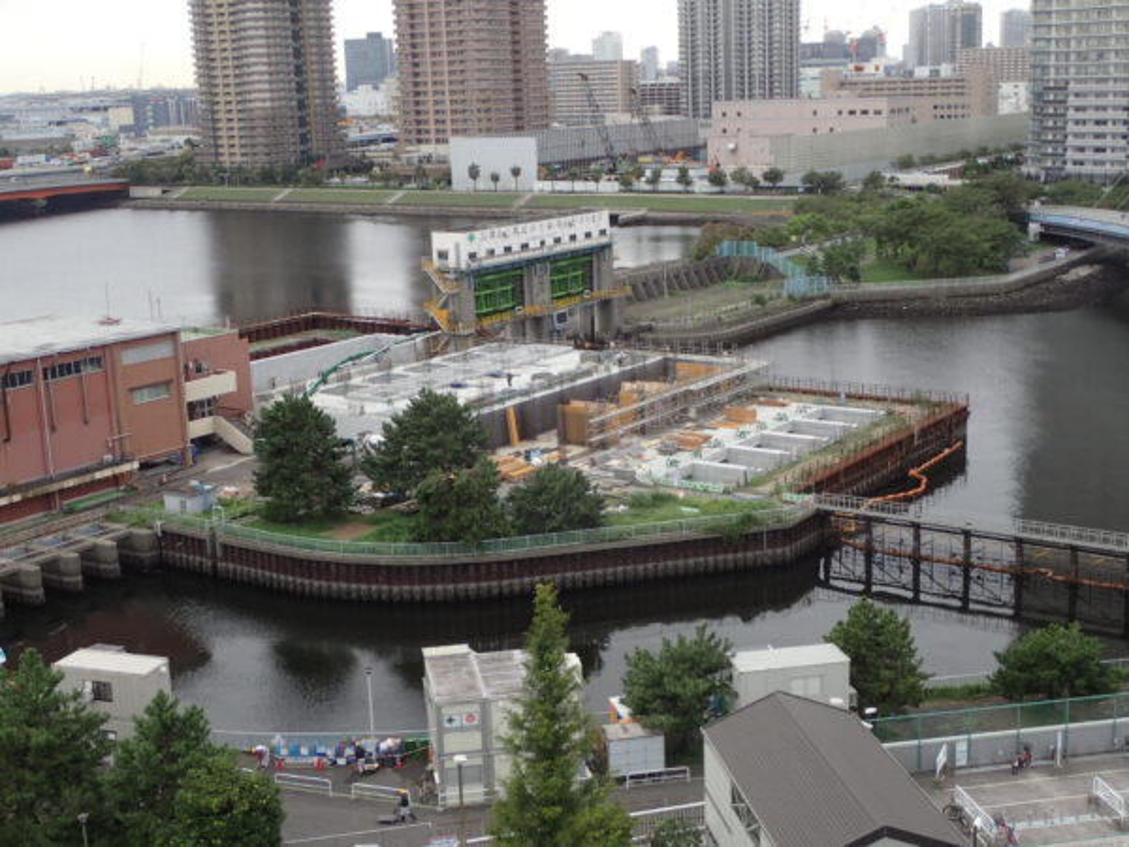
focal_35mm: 46
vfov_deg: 31.5
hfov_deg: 41.2
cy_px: 424
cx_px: 564
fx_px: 1500
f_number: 4.5
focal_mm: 8.41
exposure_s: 1/125
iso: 100
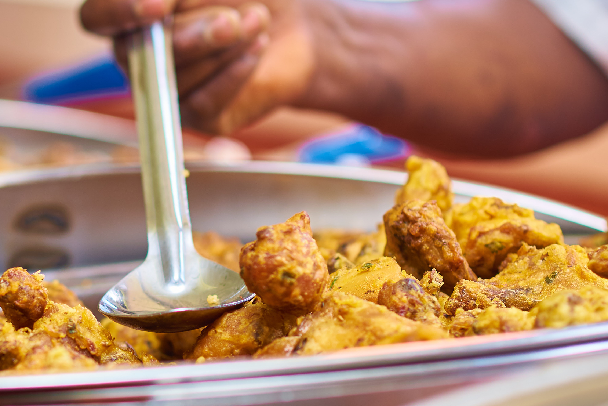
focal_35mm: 178
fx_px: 3007
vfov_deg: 7.7
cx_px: 111
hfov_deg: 11.5
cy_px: 226
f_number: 2.8
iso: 160
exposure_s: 1/250
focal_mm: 85
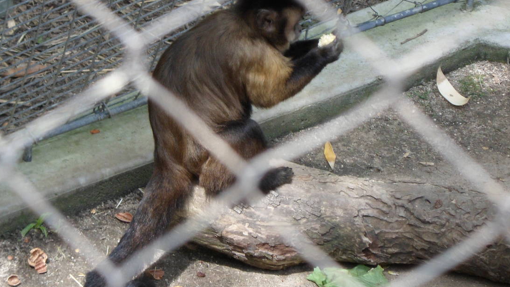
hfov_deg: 5.0
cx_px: 202
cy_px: 74
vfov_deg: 2.8
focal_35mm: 430
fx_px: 5815
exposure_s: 1/60
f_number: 5.9
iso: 100
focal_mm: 46.8
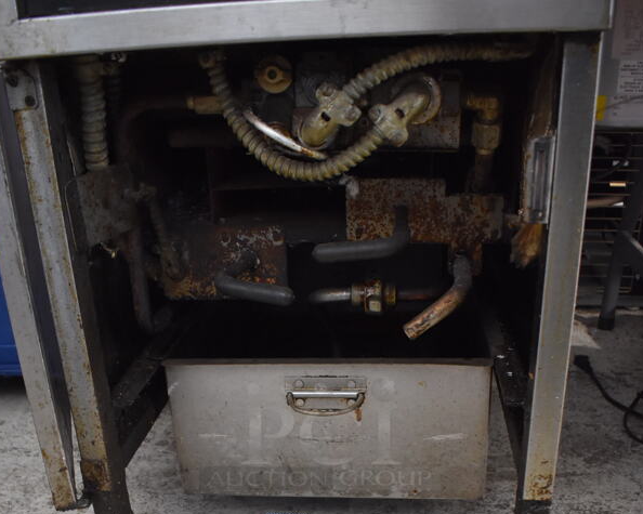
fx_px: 742
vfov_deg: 36.5
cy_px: 433
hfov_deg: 46.8
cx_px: 320
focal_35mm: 39
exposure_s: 1/30
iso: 2000
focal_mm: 18
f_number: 3.5
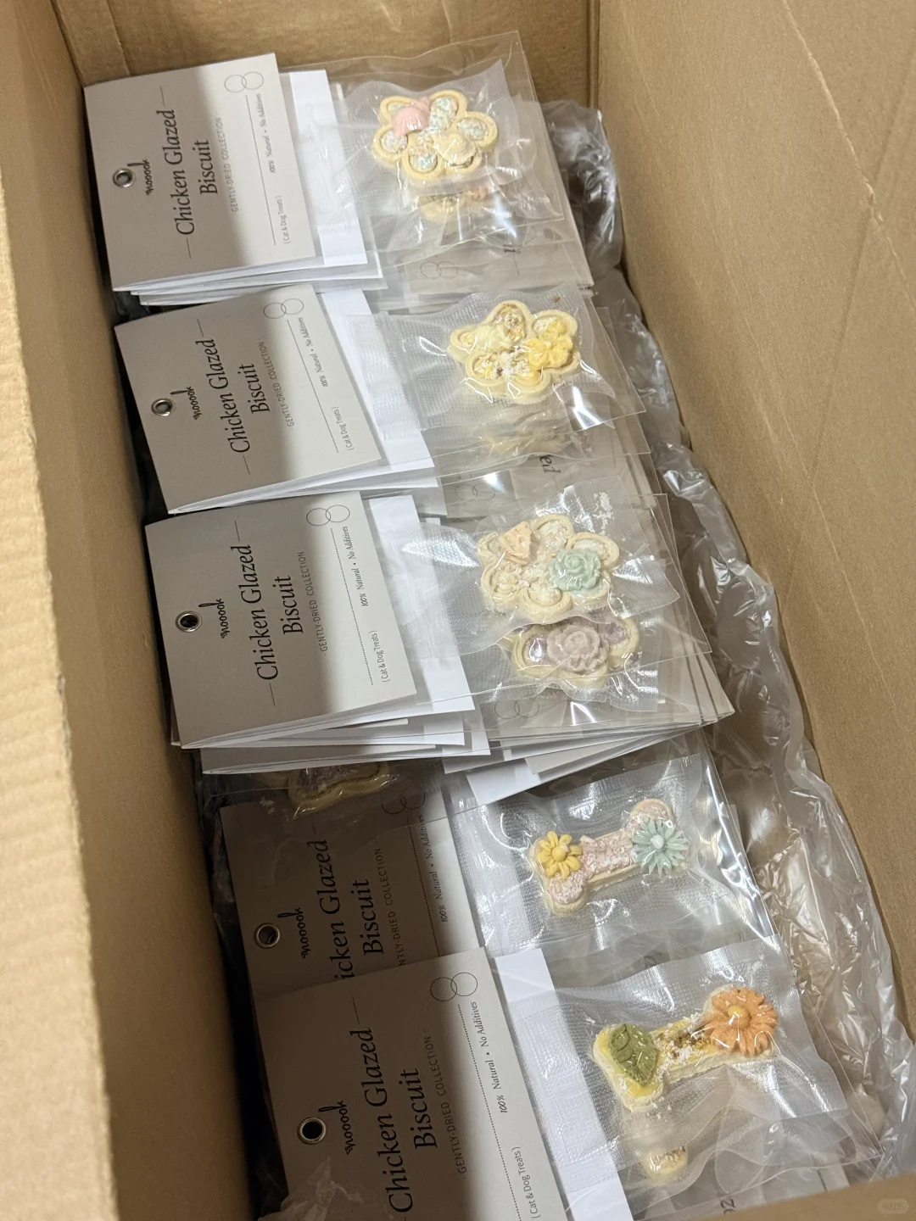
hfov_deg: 30.3
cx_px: 458
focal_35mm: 48
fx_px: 1694
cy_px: 610
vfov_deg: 39.7
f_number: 1.78
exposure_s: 1/33
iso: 250
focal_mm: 6.76
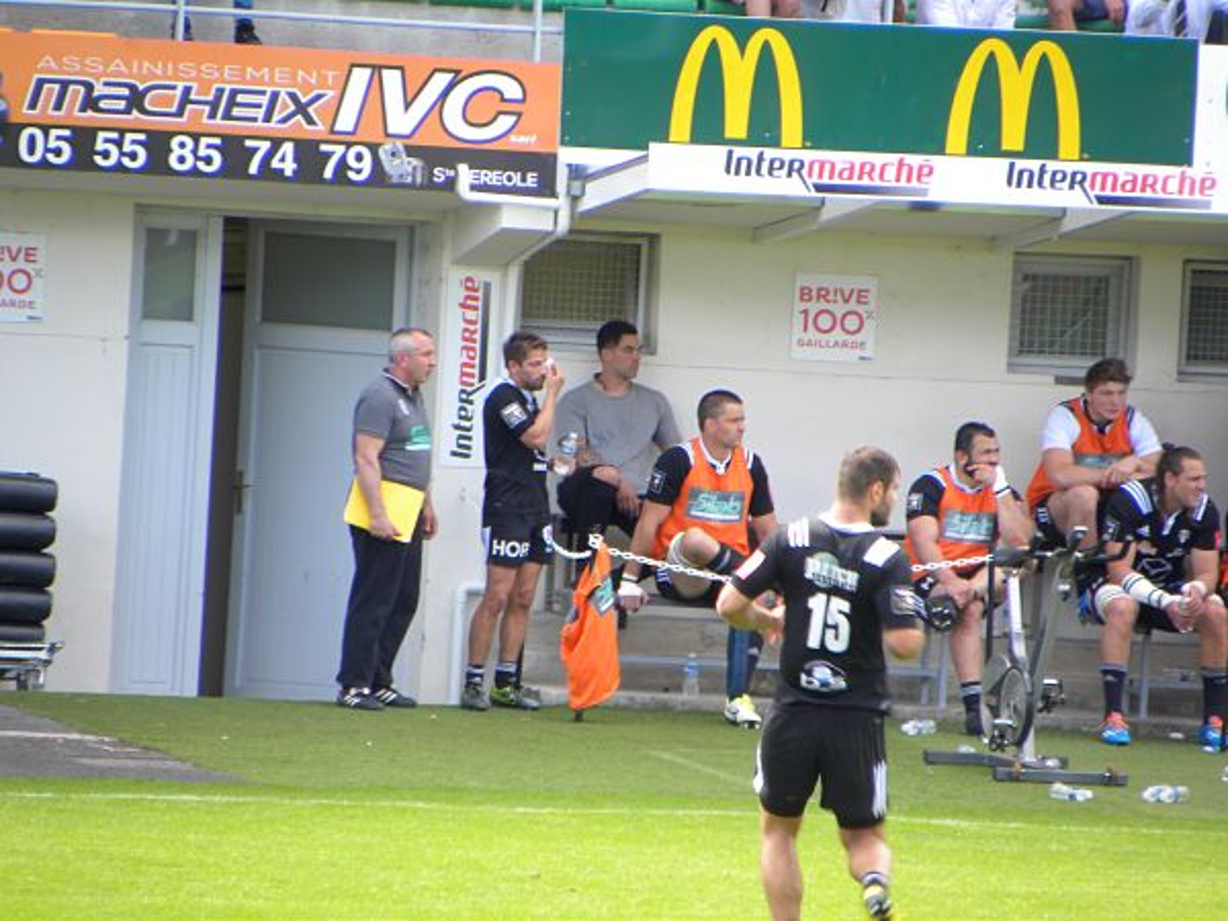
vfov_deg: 2.4
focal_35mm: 624
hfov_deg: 3.2
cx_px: 614
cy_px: 460
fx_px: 22136
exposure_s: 1/53.7
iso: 64
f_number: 5
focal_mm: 110.4
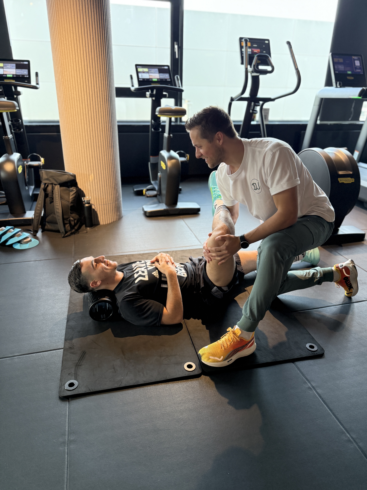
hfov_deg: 56.8
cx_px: 184
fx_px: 339
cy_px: 245
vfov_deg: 71.6
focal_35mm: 24
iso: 250
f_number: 1.78
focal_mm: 6.76
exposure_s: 1/60
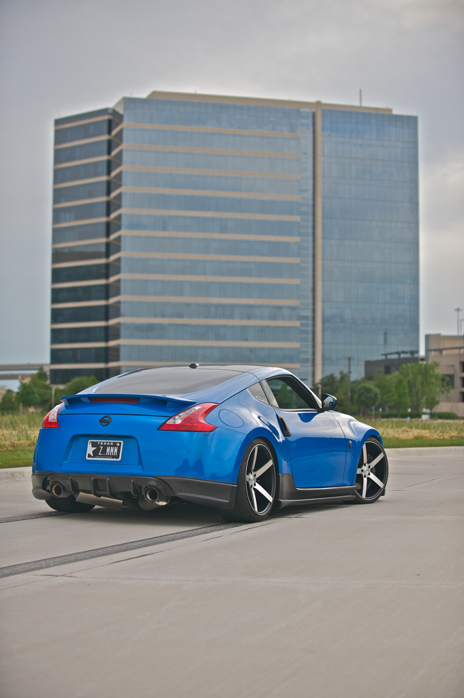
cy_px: 349
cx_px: 232
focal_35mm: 70
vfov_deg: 28.9
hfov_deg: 19.4
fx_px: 1356
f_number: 2.8
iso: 500
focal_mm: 70
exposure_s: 1/1000
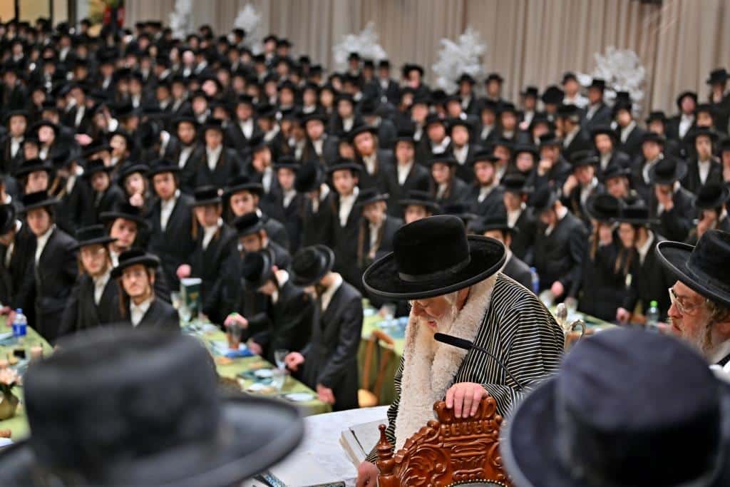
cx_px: 365
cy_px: 244
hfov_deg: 28.8
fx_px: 1420
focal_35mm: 70
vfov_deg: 19.5
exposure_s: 1/250
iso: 800
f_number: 2.8
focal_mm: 70
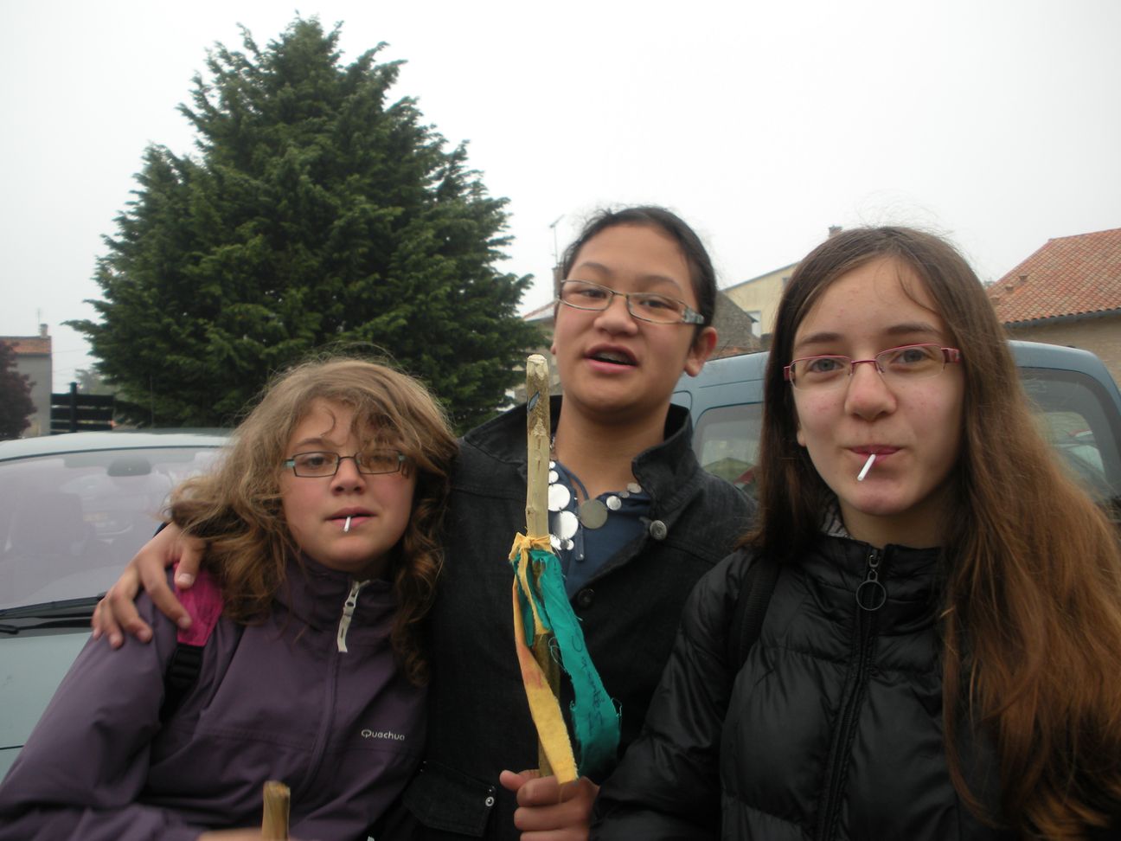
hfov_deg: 52.6
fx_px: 1133
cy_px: 420
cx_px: 560
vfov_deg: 40.7
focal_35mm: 35
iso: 64
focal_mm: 6.3
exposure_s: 1/83.5
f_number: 3.5
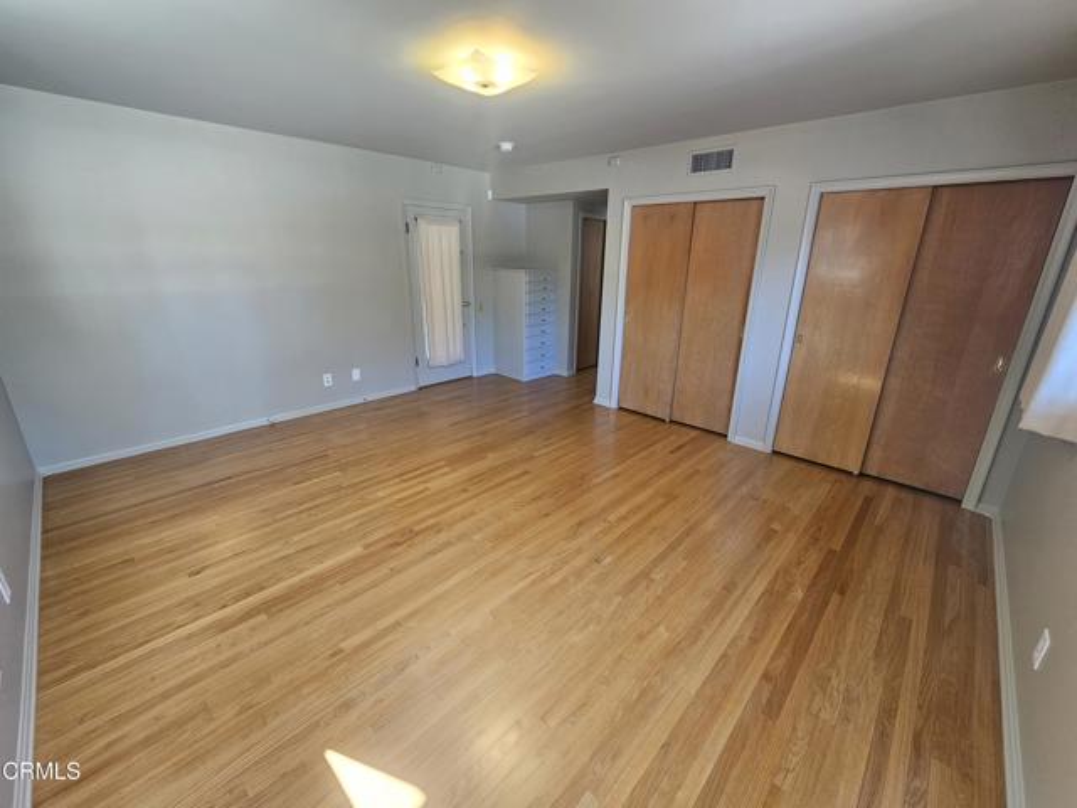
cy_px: 404
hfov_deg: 106.2
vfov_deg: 89.9
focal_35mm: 13
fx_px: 404
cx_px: 538
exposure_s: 1/60
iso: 125
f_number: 2.2
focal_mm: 2.2
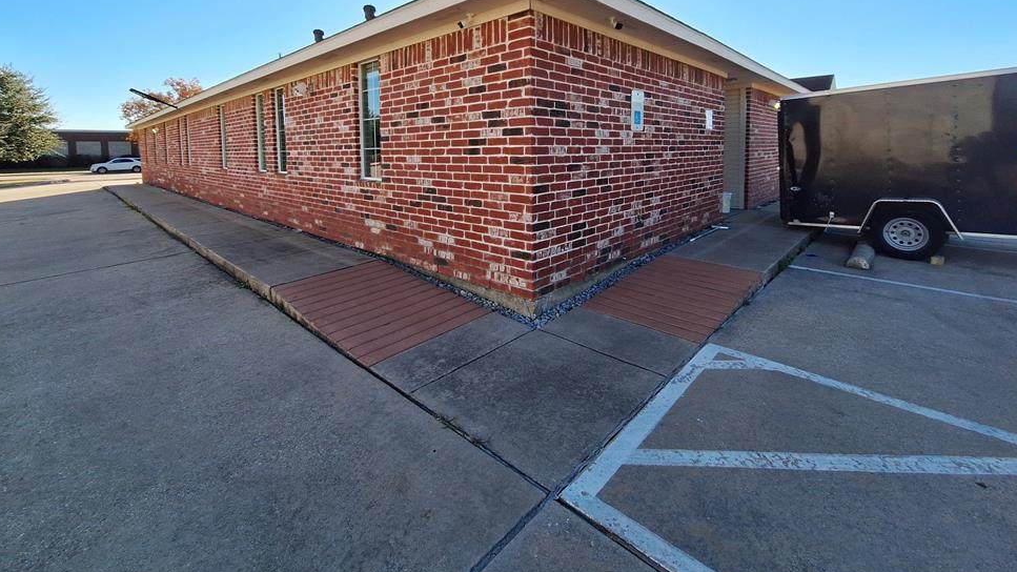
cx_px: 487
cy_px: 180
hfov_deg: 102.9
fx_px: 405
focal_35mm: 15
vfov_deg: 68.1
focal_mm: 1.74
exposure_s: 1/1520
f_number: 2.2
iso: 40
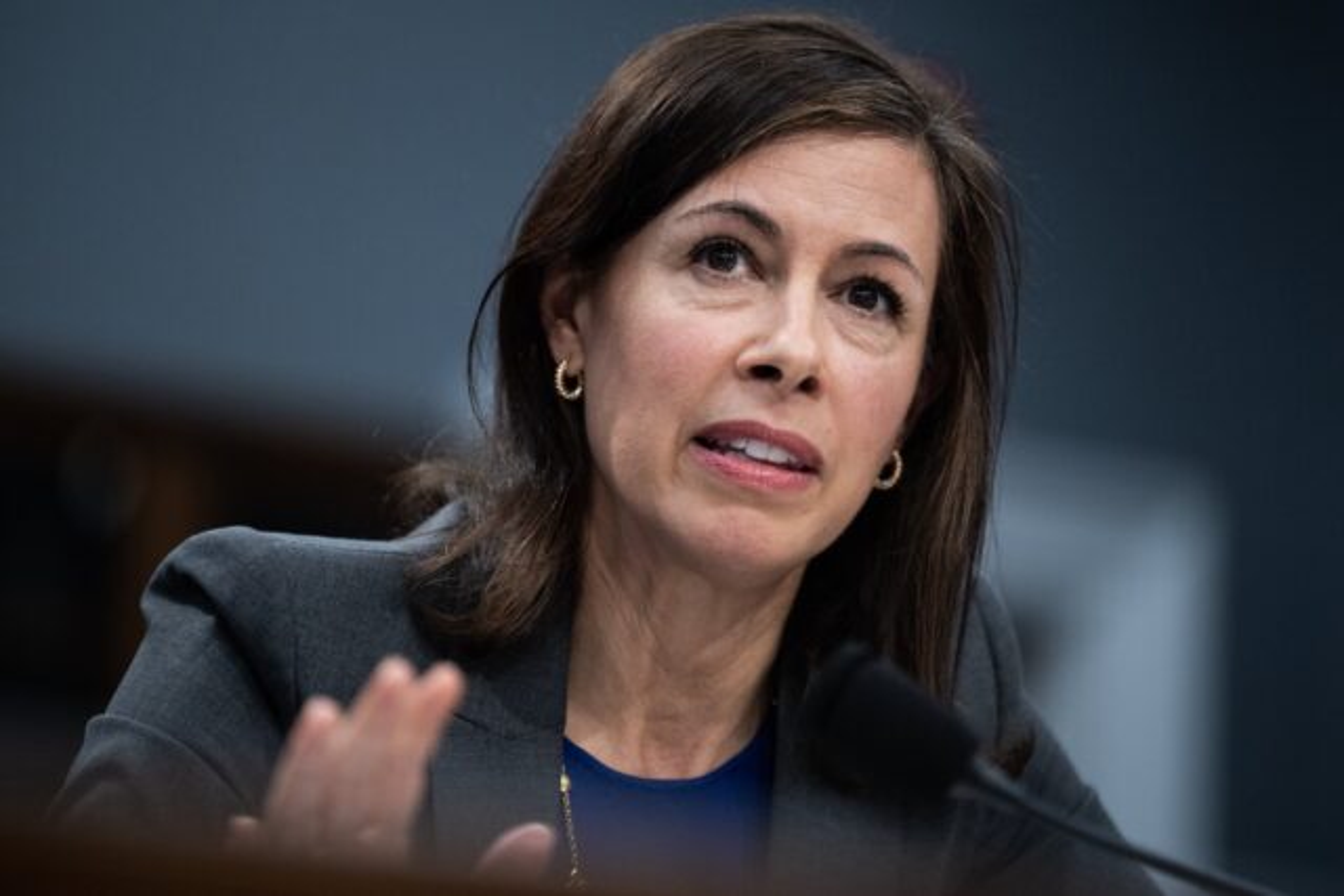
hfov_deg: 10.9
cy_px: 448
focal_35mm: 188
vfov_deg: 7.3
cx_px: 672
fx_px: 7020
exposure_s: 1/320
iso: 3200
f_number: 2.8
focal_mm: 188
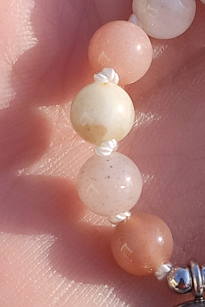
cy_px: 134
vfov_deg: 26.0
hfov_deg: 17.3
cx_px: 177
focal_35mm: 78
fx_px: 666
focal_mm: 4.77
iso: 112
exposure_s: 1/656
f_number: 1.75
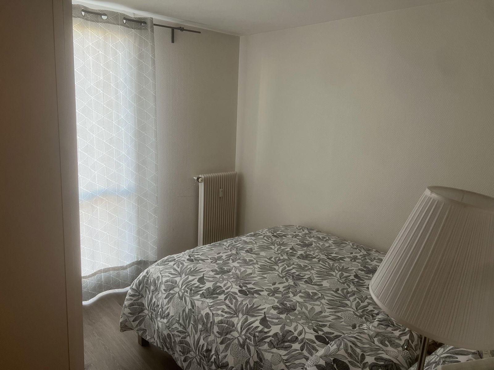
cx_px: 247
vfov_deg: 53.1
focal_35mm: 26
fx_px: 371
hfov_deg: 67.3
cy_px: 185
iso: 80
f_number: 1.5
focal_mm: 5.7
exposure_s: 1/50
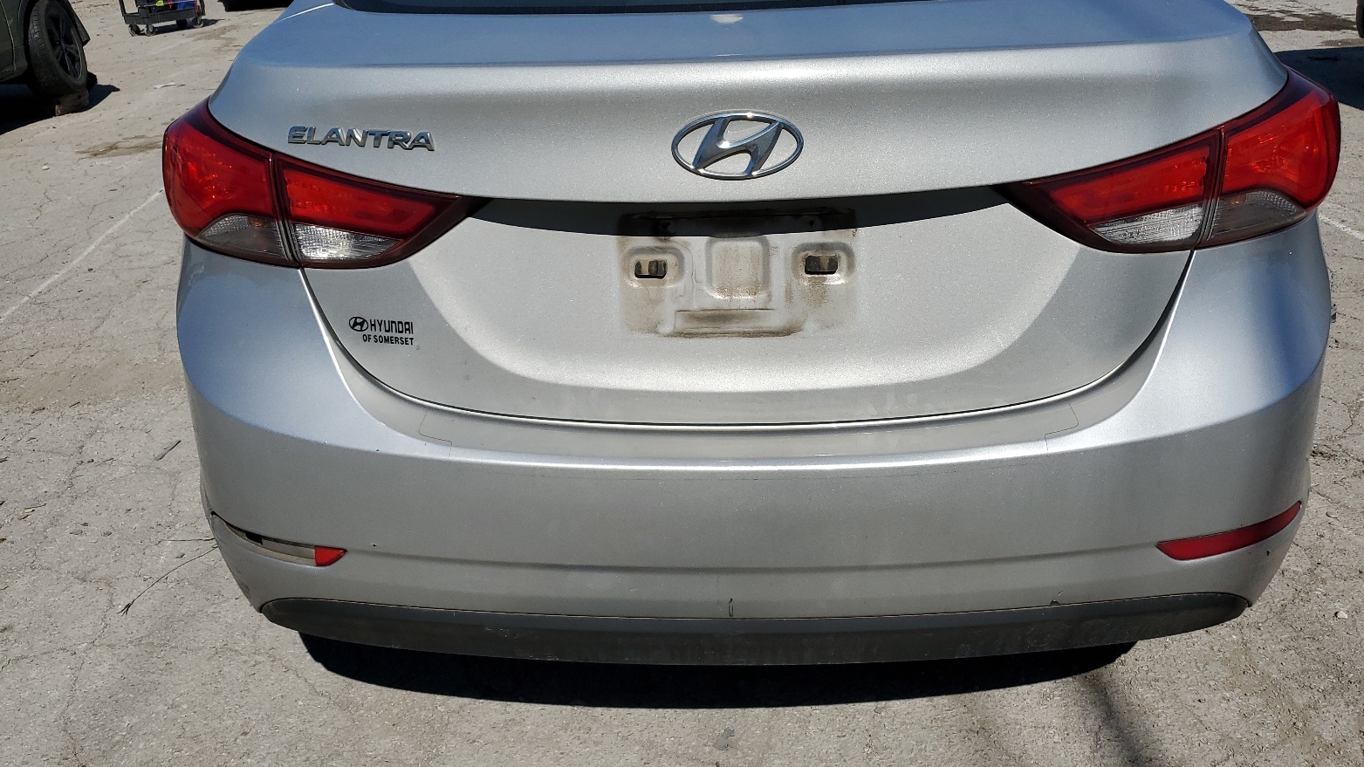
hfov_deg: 66.1
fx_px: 1049
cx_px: 693
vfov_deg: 39.9
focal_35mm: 29
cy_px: 284
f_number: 1.5
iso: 50
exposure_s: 1/10000
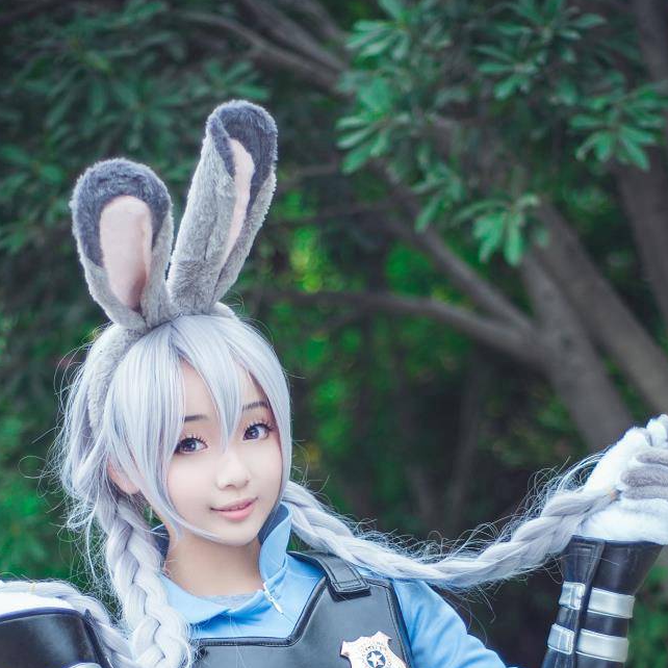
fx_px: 2598
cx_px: 343
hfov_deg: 14.7
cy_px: 620
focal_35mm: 119
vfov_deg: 14.5
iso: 100
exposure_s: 1/1000
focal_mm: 50
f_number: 1.8
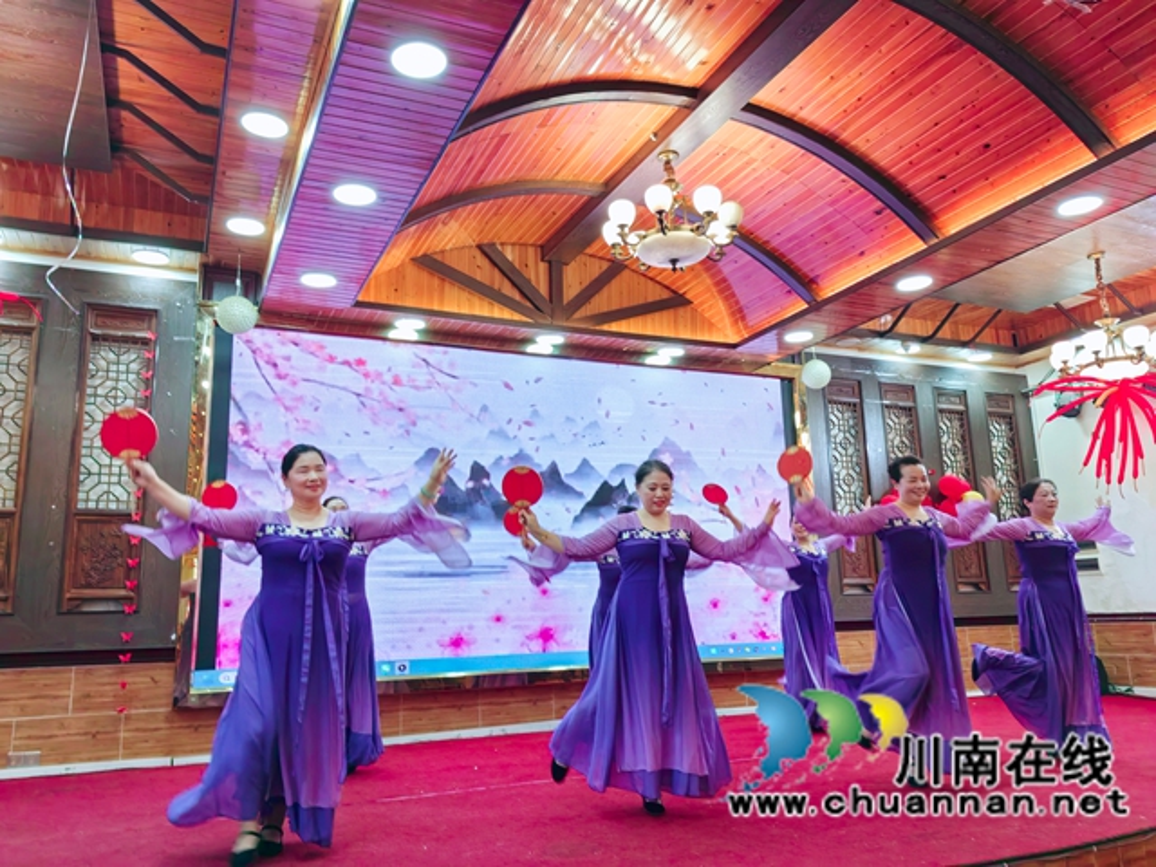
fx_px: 902
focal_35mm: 27
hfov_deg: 65.3
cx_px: 578
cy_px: 434
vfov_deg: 51.4
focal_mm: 5.52
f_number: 1.9
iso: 80
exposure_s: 1/83
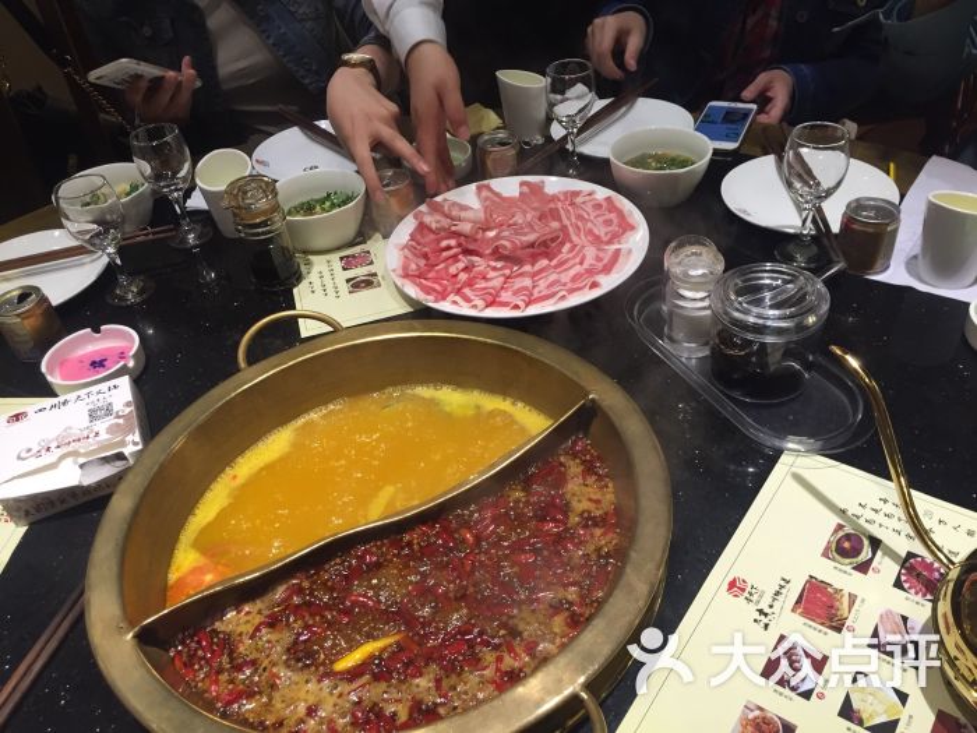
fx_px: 818
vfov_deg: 48.2
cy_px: 366
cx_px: 488
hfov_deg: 61.7
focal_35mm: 29
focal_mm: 4.15
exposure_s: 1/33
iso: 64
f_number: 2.2
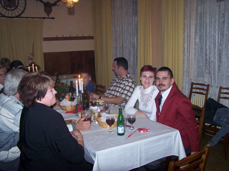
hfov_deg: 49.0
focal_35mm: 38
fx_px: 251
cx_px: 114
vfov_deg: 37.7
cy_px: 86
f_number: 2.8
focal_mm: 6.3
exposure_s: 1/60
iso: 140
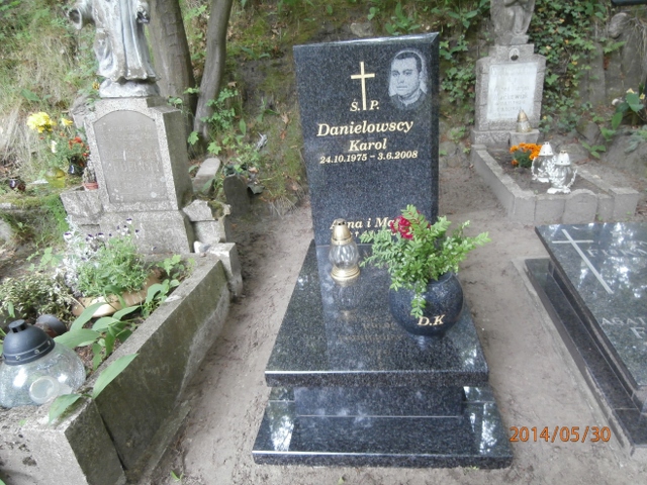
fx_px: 449
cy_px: 242
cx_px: 324
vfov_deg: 56.8
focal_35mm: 24
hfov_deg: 71.6
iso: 200
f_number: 3
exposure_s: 1/20
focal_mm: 4.2
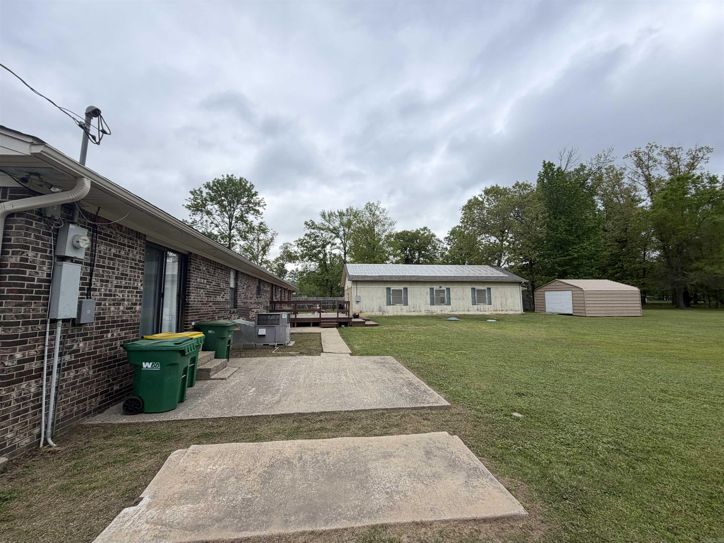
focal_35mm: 14
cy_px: 272
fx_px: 293
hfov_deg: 102.1
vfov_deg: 85.7
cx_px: 362
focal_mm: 2.22
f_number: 2.2
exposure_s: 1/200
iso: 40
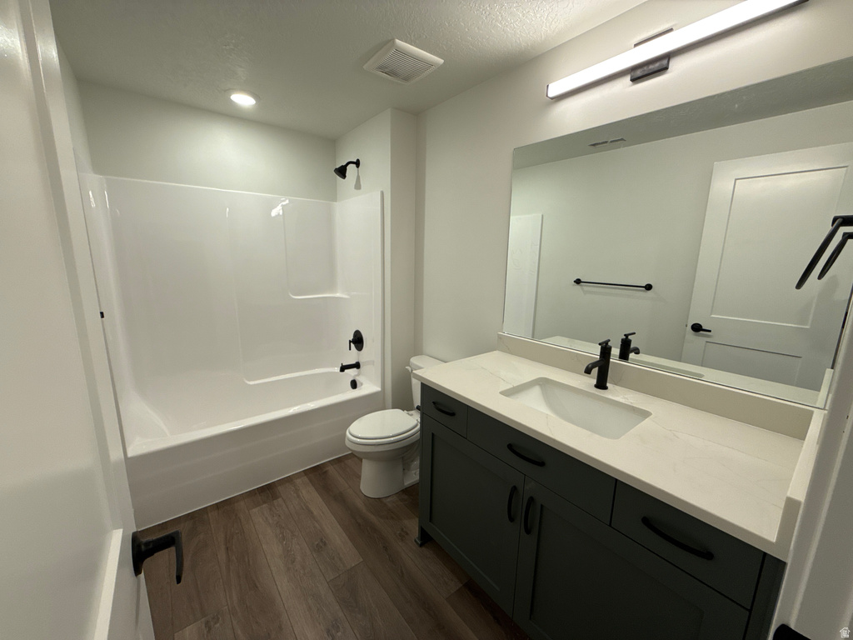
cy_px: 320
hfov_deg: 102.1
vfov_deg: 85.7
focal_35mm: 14
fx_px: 345
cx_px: 426
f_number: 2.2
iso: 100
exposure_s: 1/120
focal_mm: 2.22
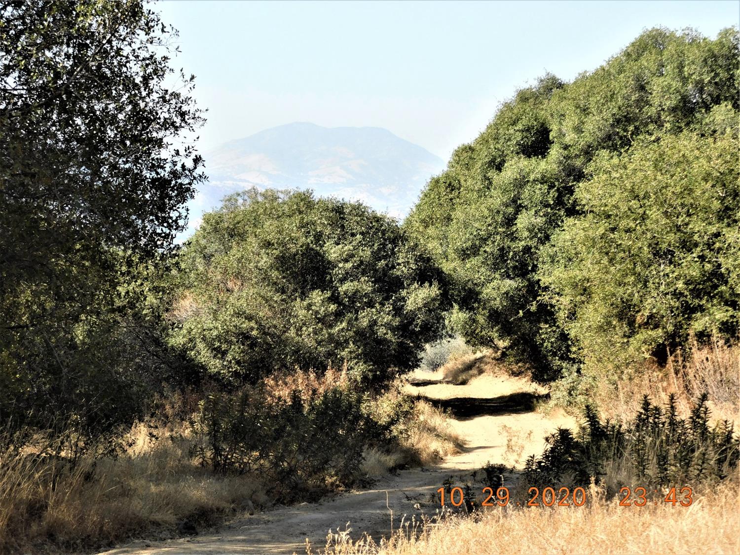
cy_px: 278
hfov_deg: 27.4
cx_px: 370
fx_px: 1517
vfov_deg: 20.7
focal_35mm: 71
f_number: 4.3
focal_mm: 12.6
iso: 125
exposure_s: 1/500
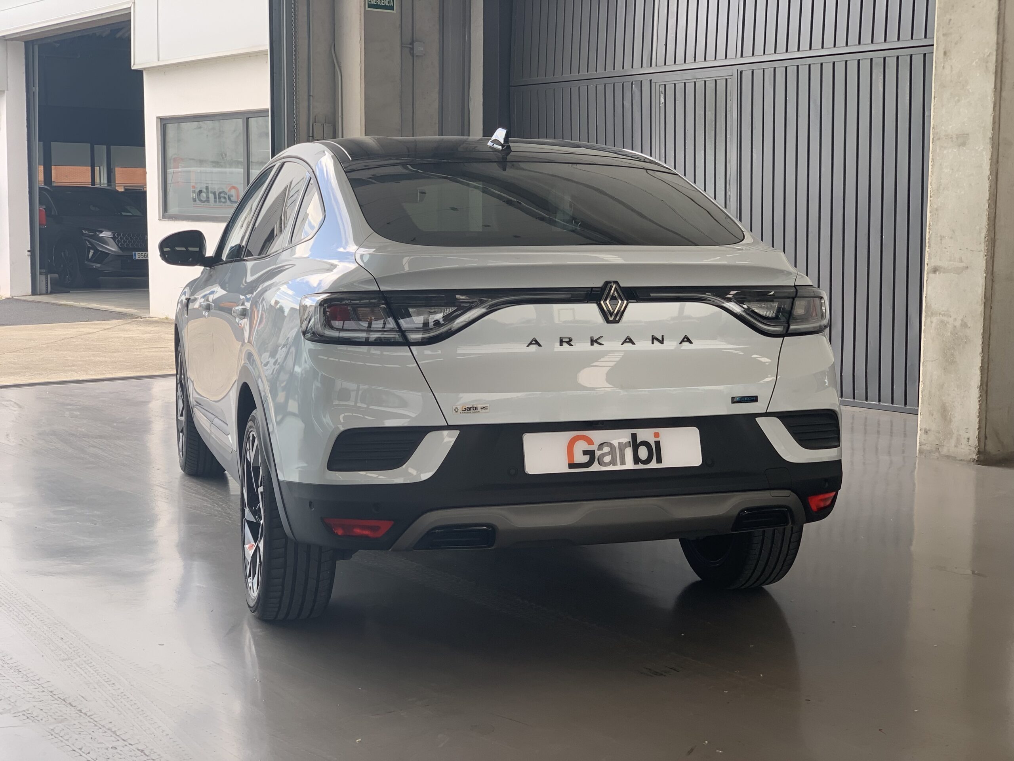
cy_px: 380
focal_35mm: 52
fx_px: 1523
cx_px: 507
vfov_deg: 28.0
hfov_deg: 36.8
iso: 16
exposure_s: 1/75
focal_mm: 6
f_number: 2.4
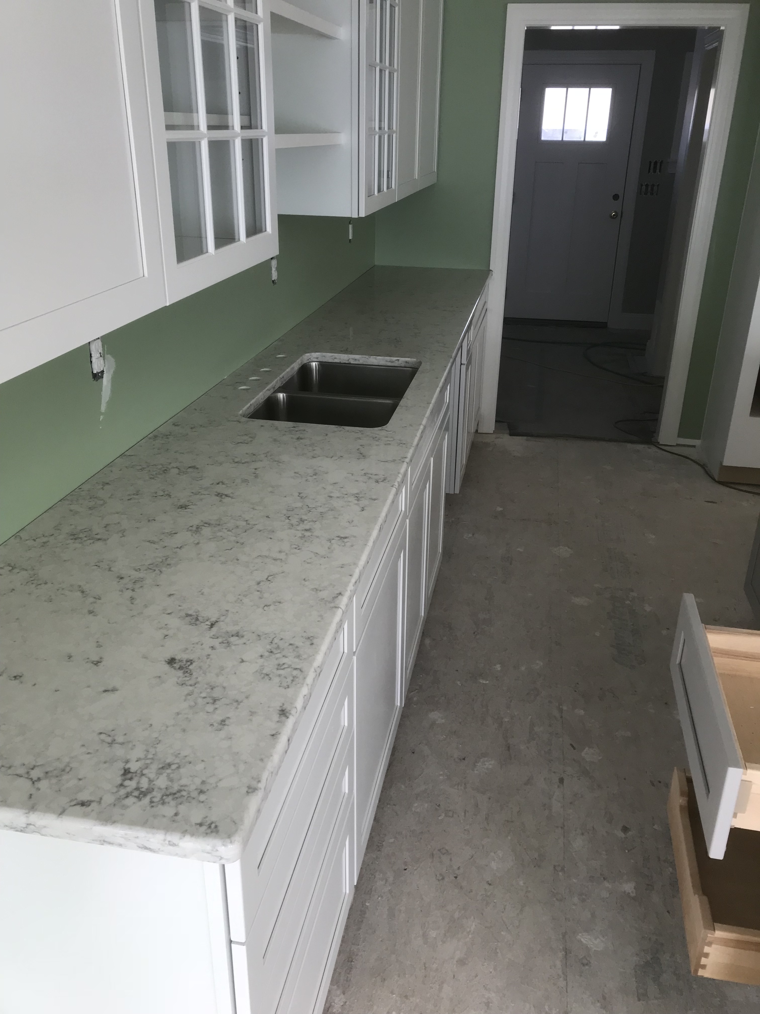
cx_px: 380
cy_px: 507
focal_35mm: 28
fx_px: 820
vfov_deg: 63.4
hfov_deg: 49.7
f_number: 1.8
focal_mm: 3.99
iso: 40
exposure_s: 1/120
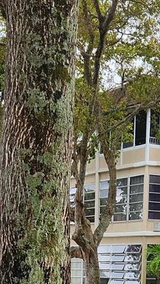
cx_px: 111
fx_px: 709
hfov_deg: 12.8
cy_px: 376
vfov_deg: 20.6
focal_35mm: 94
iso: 40
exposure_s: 1/180
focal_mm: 5.4
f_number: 1.8
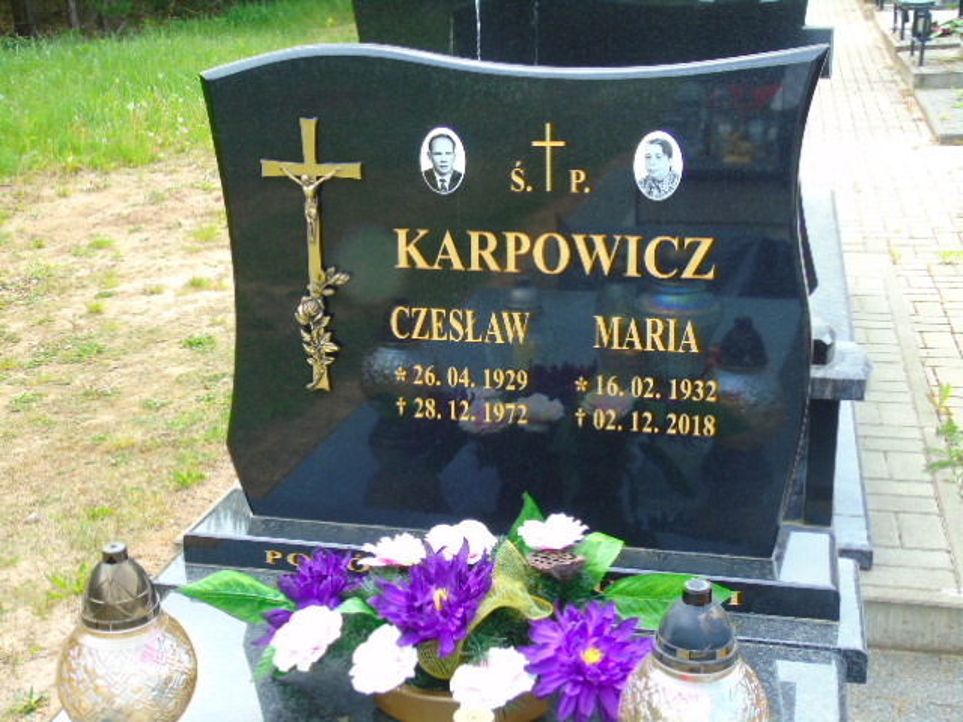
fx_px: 1280
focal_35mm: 46
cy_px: 361
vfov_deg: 31.5
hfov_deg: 41.2
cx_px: 482
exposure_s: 1/100
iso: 80
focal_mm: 8.2
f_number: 4.1
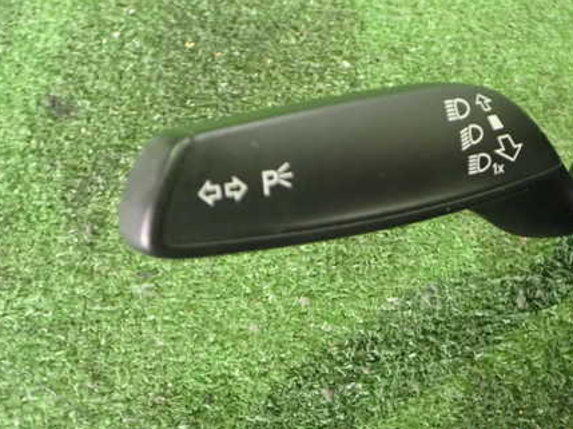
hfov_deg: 44.3
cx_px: 371
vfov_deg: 34.1
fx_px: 695
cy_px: 160
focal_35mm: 42
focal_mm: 5.4
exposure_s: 1/50
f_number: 2.3
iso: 1250
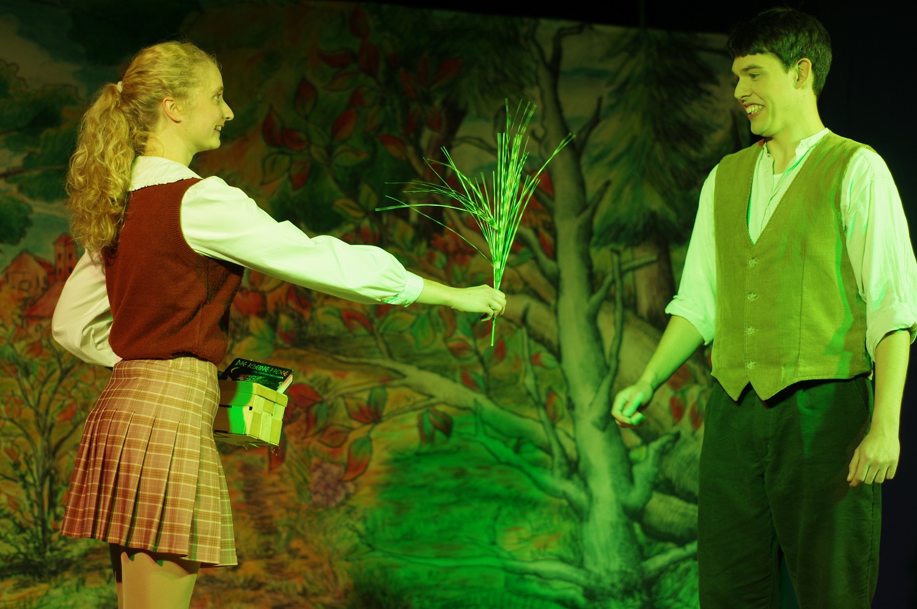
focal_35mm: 75
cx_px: 458
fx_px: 1909
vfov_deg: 18.1
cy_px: 304
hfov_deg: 27.0
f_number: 2.5
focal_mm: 50
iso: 400
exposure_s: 1/100
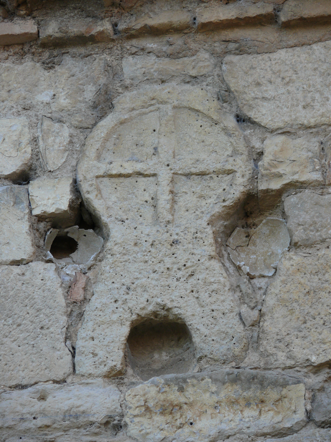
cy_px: 221
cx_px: 166
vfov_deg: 7.7
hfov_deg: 5.8
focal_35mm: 256
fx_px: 3264
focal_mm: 54.1
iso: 100
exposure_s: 1/160
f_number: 4
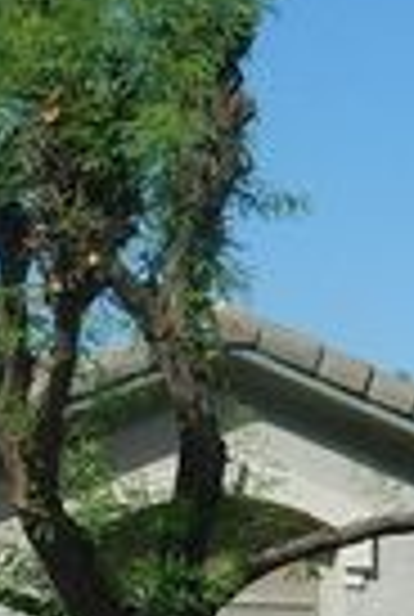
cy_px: 699
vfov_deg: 11.3
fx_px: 3055
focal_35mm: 178
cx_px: -328
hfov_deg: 7.5
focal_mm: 8.4
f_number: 10.2
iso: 80
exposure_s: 1/200
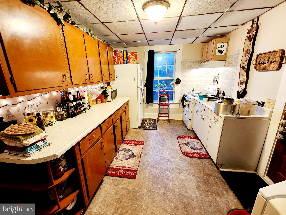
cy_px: 108
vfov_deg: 89.9
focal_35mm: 13
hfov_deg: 106.2
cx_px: 143
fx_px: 107
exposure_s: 1/30
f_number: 2.2
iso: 320
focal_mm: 2.2
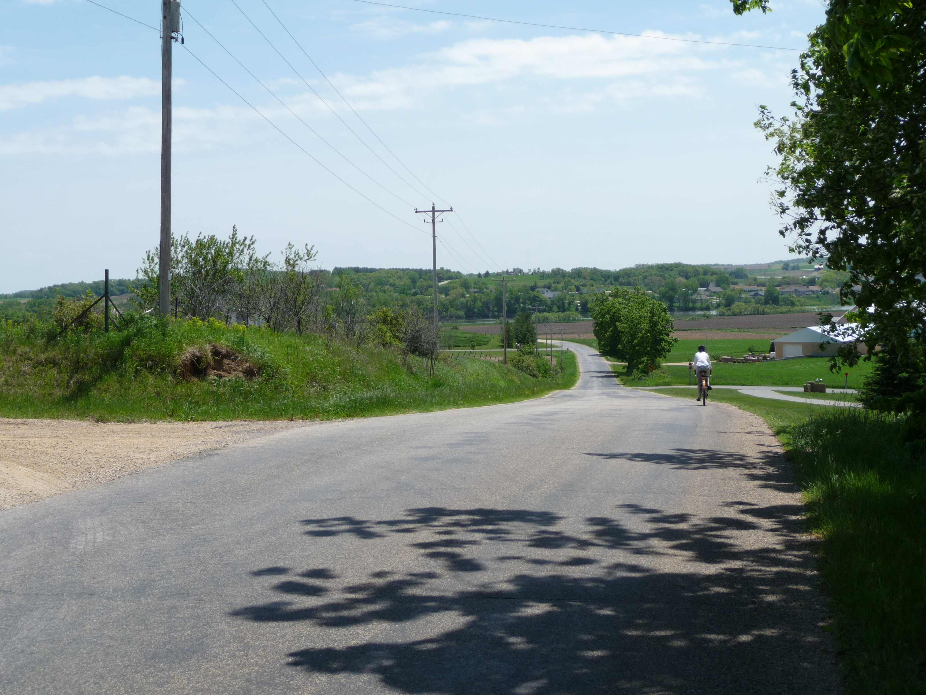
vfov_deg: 29.1
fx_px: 1338
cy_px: 348
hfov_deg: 38.2
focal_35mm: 50
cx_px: 463
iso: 100
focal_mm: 8.5
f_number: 4.2
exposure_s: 1/800
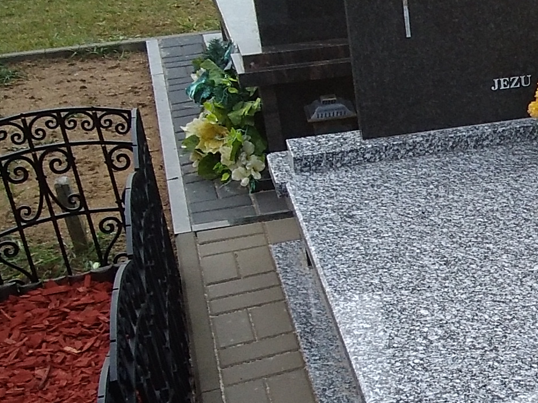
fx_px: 1259
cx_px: 655
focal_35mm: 81
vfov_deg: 18.1
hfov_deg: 22.2
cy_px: 287
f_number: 2.4
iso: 100
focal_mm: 2.39
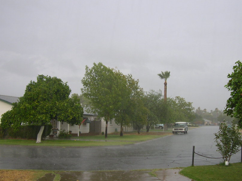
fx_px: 336
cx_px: 139
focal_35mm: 48
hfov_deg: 39.6
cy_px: 92
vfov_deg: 30.3
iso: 100
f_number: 2.8
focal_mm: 8
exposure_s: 1/23.4
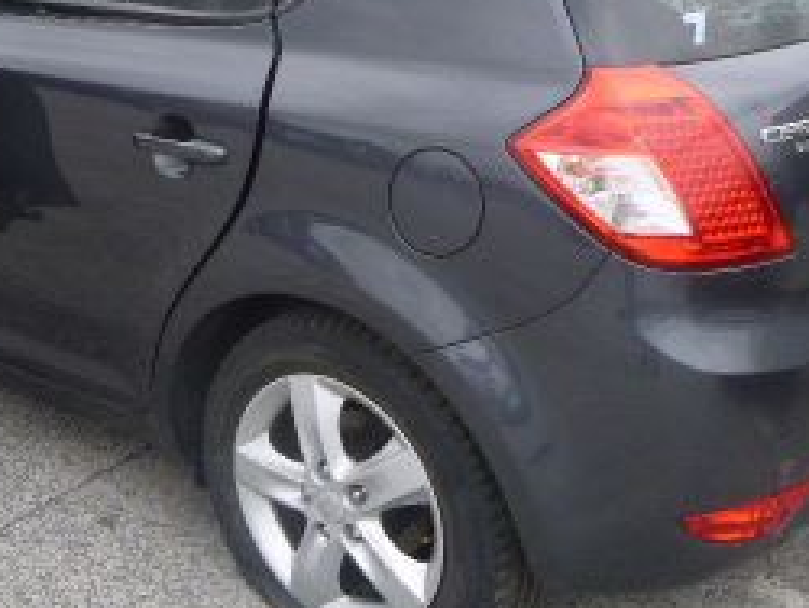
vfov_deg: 22.5
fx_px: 1497
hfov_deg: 30.0
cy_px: 81
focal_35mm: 64
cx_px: 262
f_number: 3.9
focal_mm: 4.5
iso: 100
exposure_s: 1/160
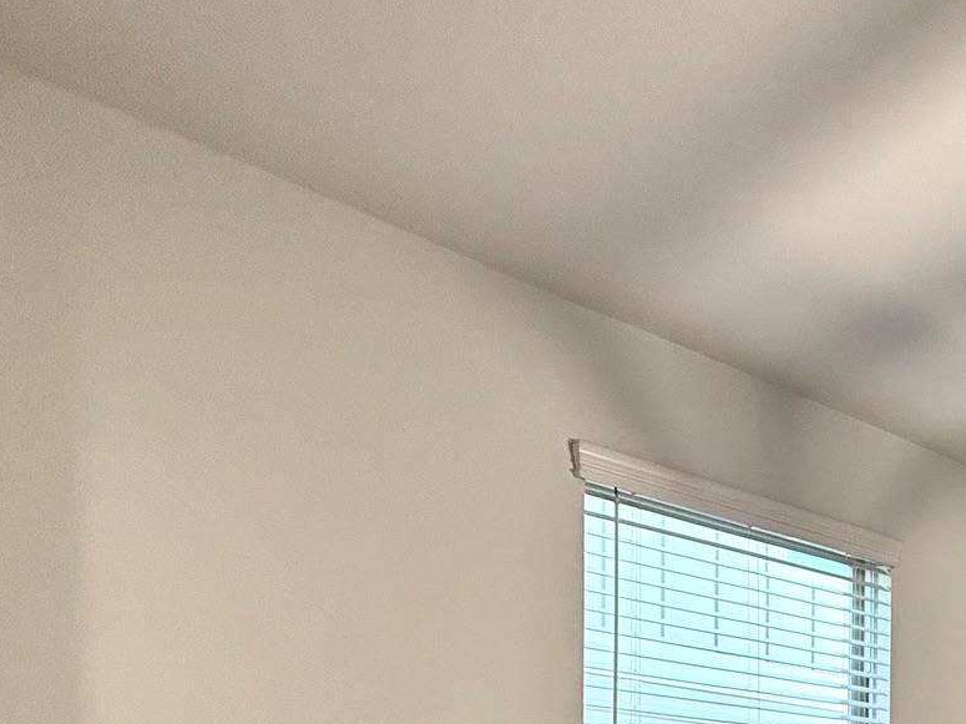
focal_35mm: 37
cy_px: 900
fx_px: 1032
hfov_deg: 37.9
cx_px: 1152
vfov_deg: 31.4
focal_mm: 2.22
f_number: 2.2
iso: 320
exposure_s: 1/120
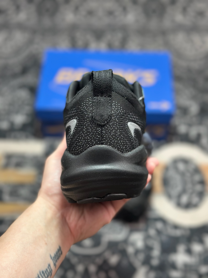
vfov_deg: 39.7
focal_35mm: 48
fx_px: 385
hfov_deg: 30.3
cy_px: 139
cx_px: 104
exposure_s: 1/188
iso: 80
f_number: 1.78
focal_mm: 6.86
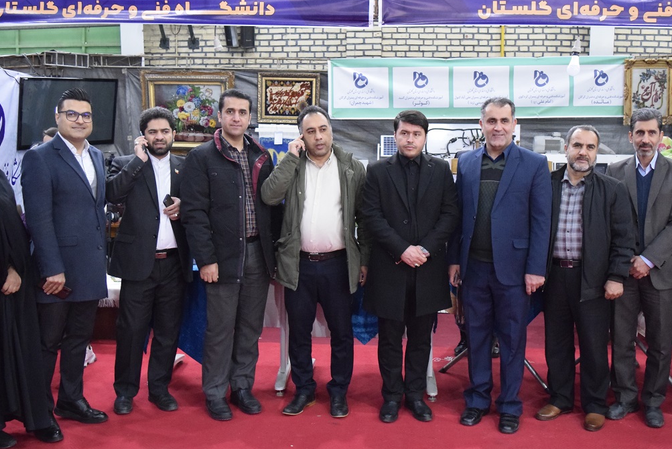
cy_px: 208
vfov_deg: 37.8
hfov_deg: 54.4
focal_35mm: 35
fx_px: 653
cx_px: 365
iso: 5000
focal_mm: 18
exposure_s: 1/50
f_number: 3.5
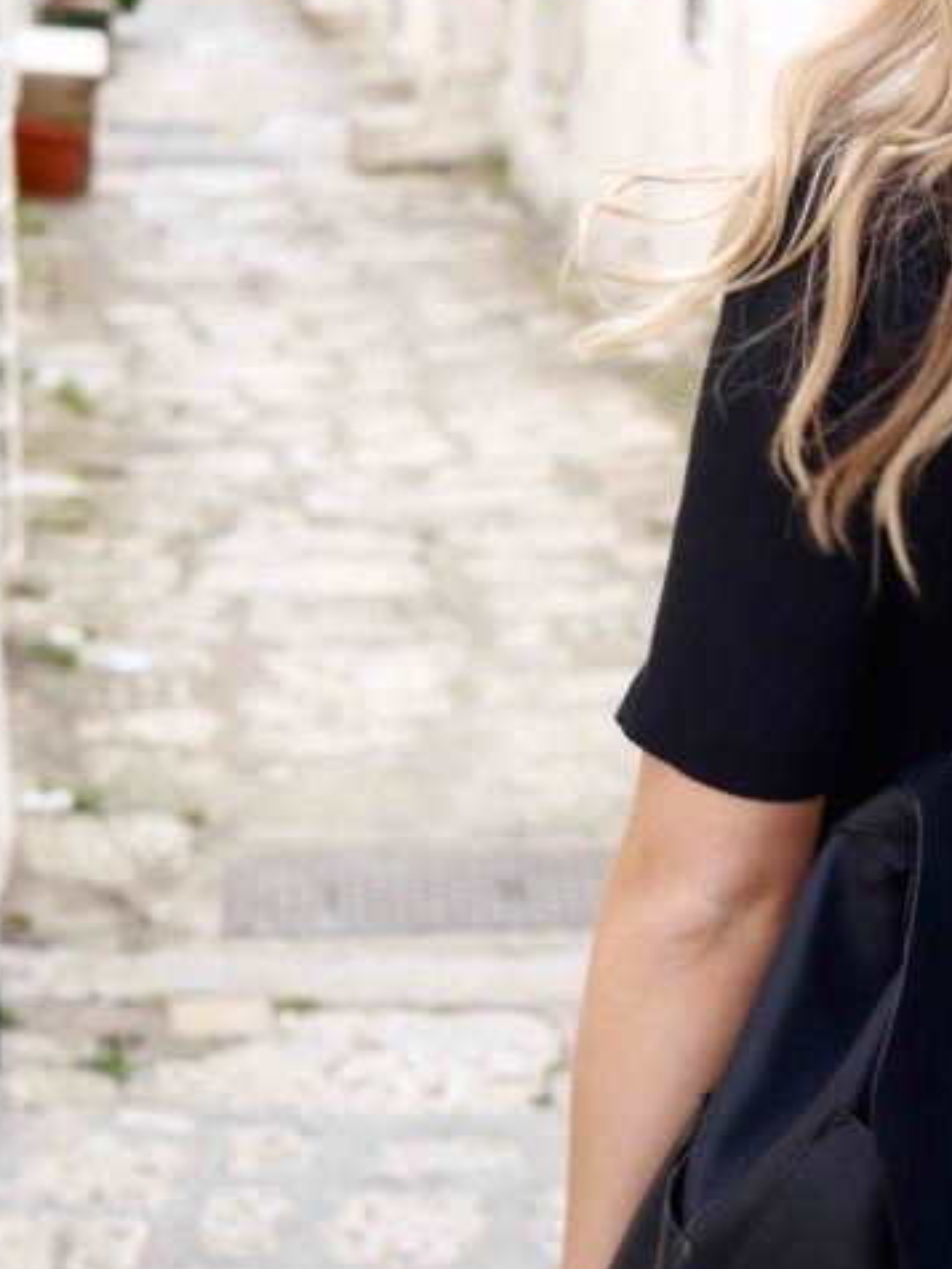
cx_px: 920
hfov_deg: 13.1
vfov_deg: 17.6
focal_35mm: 112
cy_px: 638
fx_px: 4107
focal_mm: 25
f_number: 3.2
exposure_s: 1/400
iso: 160
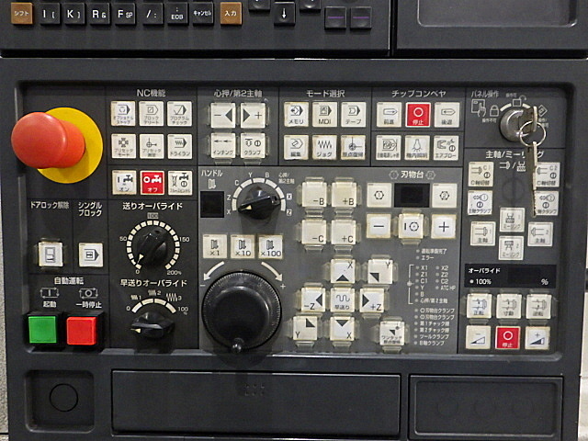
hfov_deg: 63.4
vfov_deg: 49.7
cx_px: 294
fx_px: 476
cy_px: 220
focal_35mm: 28
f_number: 3.5
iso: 1250
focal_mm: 5
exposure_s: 1/45
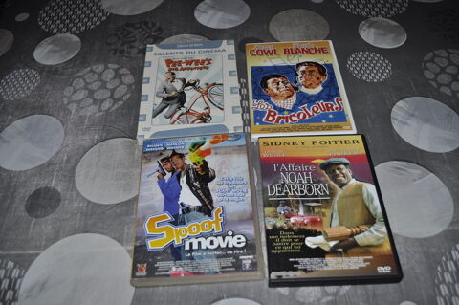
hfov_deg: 57.3
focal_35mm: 33
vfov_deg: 39.9
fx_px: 420
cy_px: 152
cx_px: 230
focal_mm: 22
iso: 200
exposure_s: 1/200
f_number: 4
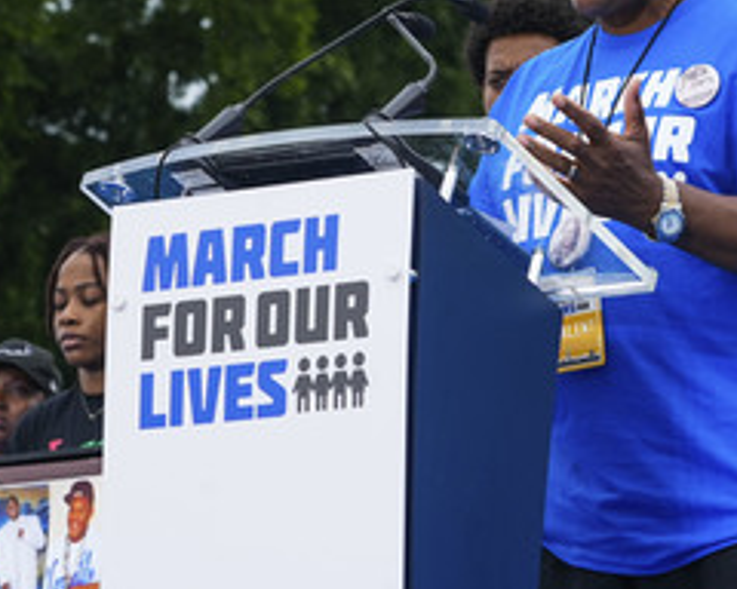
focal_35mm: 195
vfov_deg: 7.9
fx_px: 4253
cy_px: 163
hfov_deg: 9.9
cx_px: 448
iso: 1000
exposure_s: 1/640
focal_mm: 111
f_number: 9
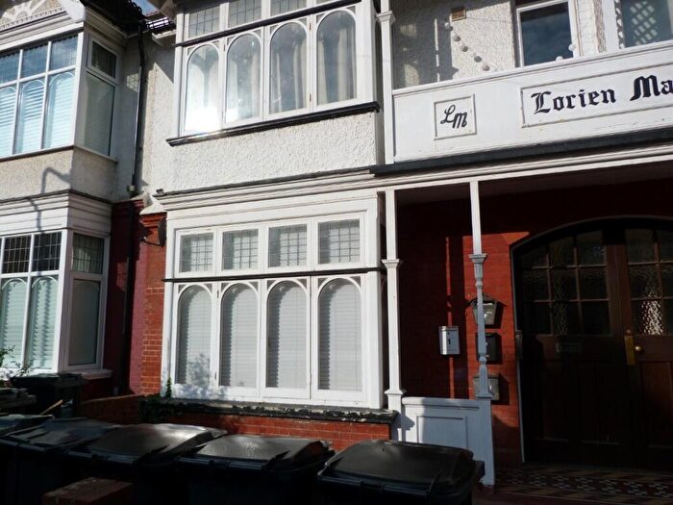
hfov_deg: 69.4
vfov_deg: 54.9
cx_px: 336
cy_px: 252
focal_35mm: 25
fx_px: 486
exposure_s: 1/2000
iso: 80
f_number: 2.8
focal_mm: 4.5
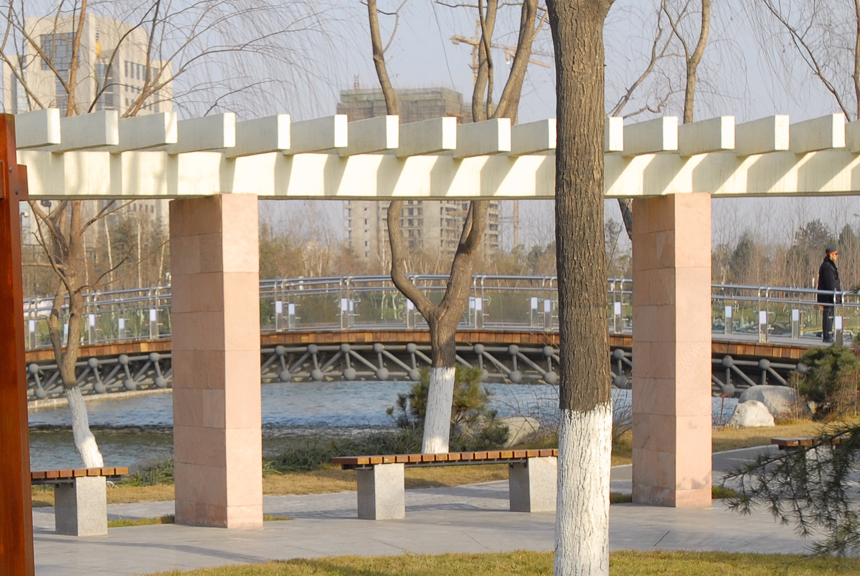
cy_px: 487
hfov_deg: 22.1
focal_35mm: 91
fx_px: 2177
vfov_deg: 14.9
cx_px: 185
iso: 100
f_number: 6.3
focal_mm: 30
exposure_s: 1/160
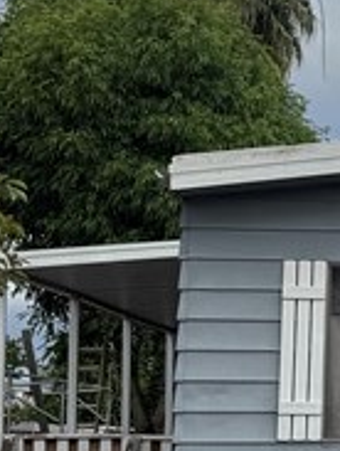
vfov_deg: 14.6
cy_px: 320
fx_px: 1749
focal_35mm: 134
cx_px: 793
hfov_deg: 9.9
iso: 80
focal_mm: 6.76
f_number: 1.78
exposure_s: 1/2299
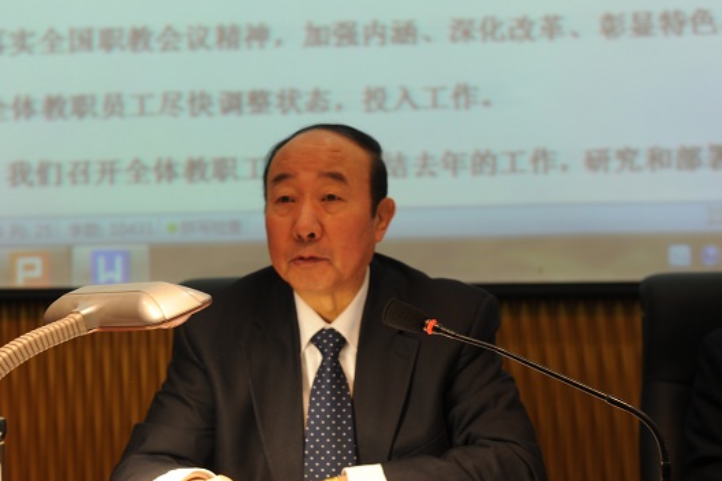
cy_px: 286
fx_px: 1263
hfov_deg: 31.9
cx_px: 323
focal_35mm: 63
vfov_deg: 21.5
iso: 320
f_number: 4
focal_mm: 52
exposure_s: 1/15
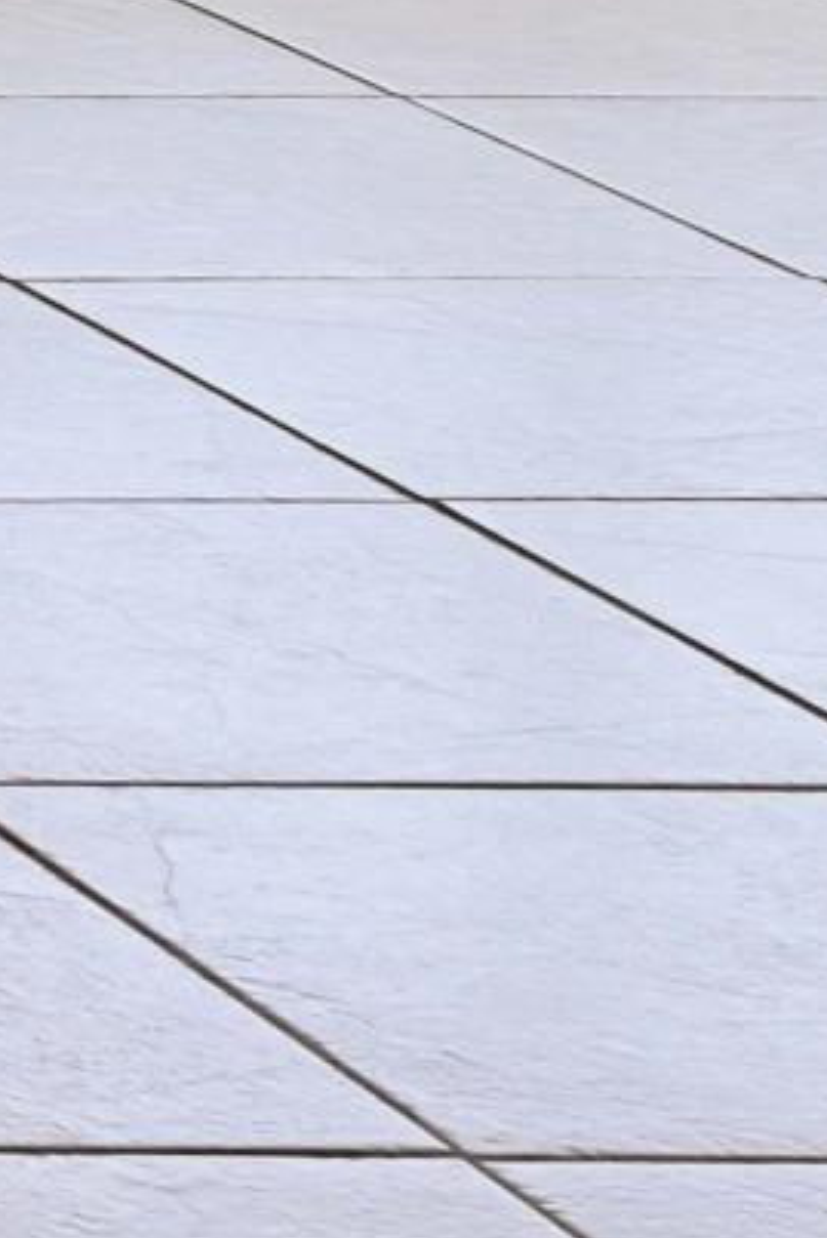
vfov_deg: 9.6
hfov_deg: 5.0
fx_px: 6920
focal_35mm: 201
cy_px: -1220
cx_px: -3769
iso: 200
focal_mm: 18
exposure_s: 1/2
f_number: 18
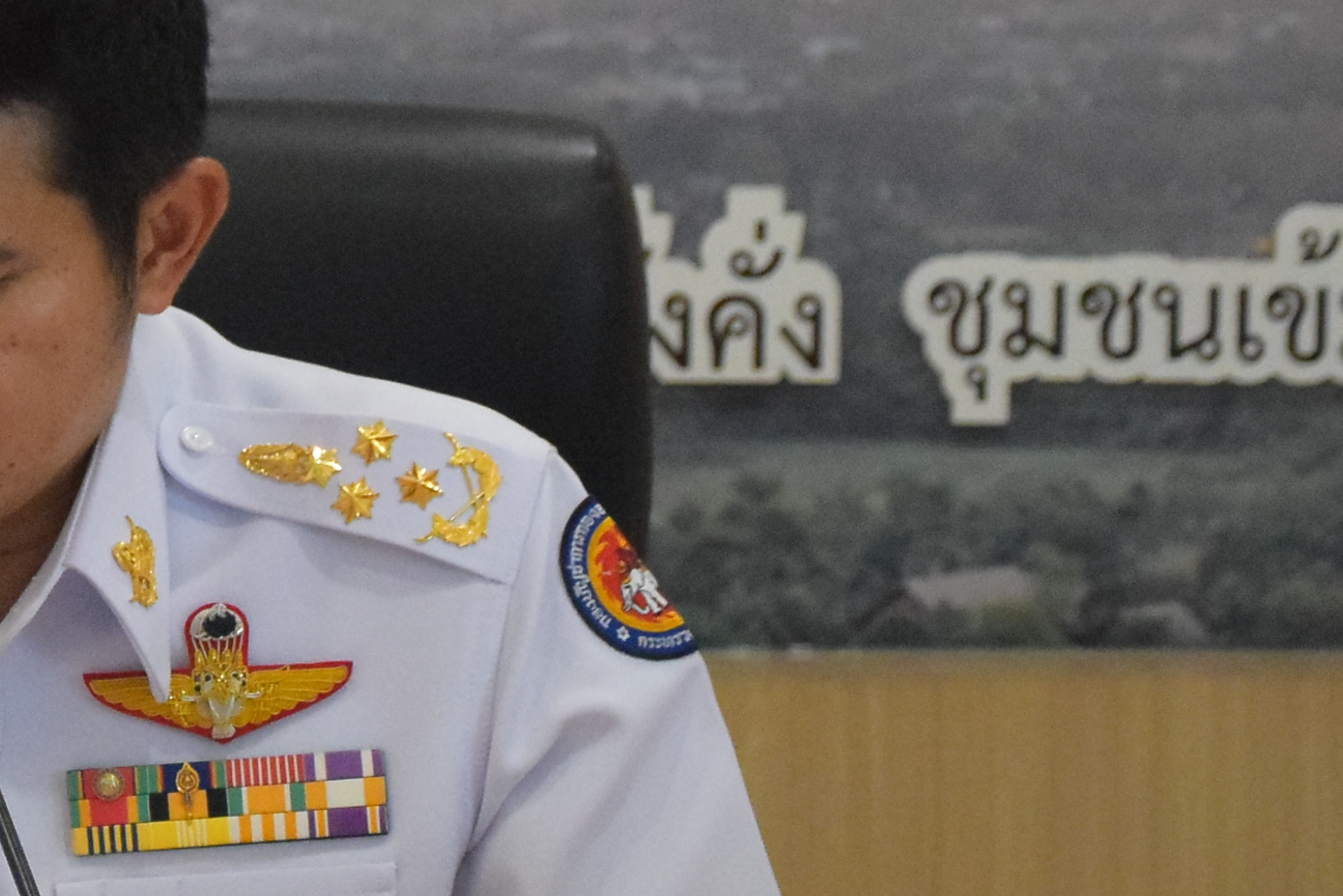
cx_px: -20
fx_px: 10299
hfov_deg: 7.4
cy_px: 408
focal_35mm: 276
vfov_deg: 5.0
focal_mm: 62
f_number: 5.3
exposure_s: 1/320
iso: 5000
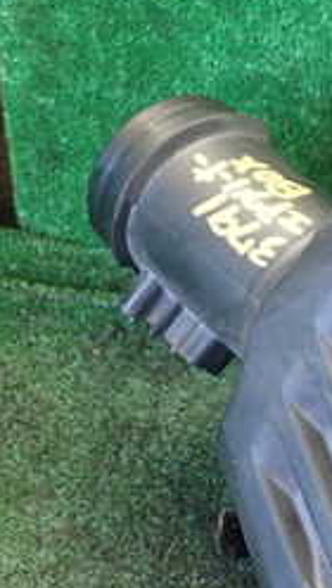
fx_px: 1233
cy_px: 386
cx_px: 595
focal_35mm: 79
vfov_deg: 26.7
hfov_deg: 13.7
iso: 200
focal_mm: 5.4
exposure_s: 1/50
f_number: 2.3
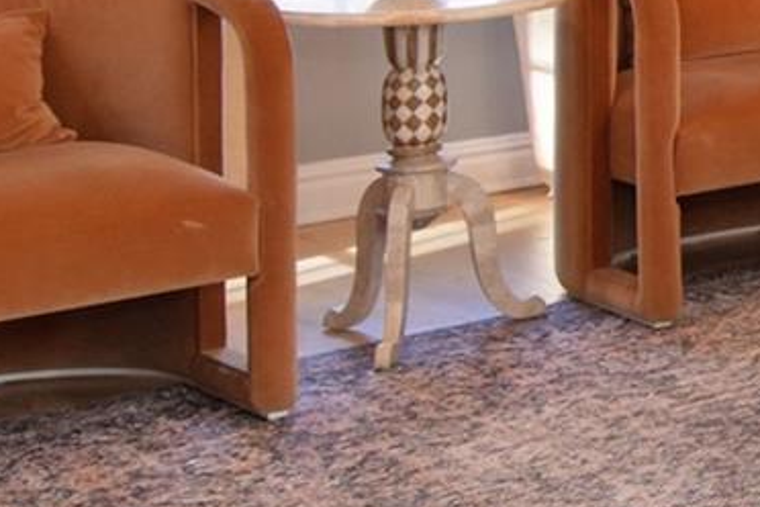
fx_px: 1916
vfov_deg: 14.2
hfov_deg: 15.8
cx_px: 1657
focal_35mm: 91
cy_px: -233
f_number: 8
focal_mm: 11
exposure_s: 1/30
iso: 640
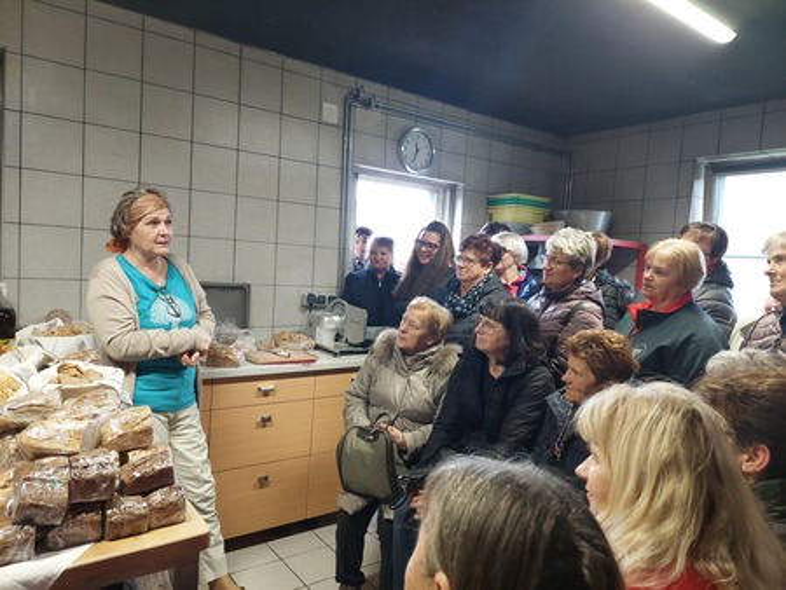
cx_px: 393
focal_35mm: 25
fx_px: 568
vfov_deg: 54.9
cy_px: 295
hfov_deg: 69.4
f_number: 1.8
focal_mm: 5.23
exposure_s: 1/50
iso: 500
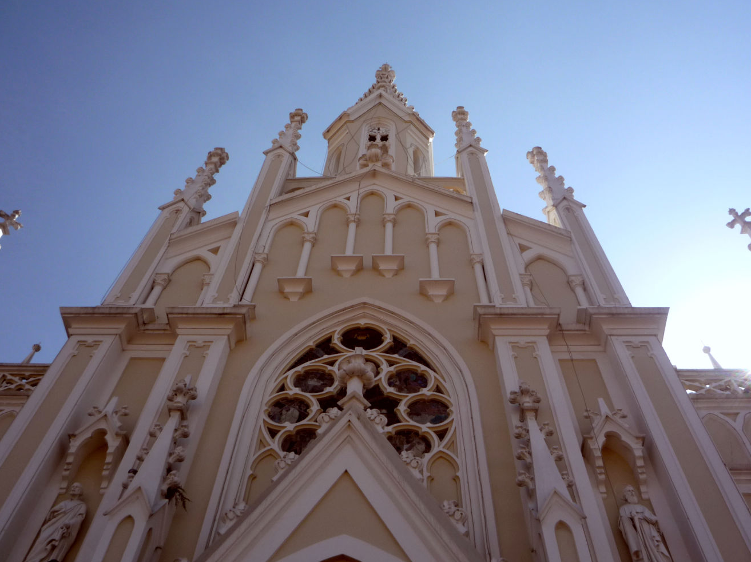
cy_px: 273
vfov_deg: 44.1
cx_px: 372
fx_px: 694
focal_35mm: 32
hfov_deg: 56.8
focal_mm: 5.2
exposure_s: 1/400
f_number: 5
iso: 100
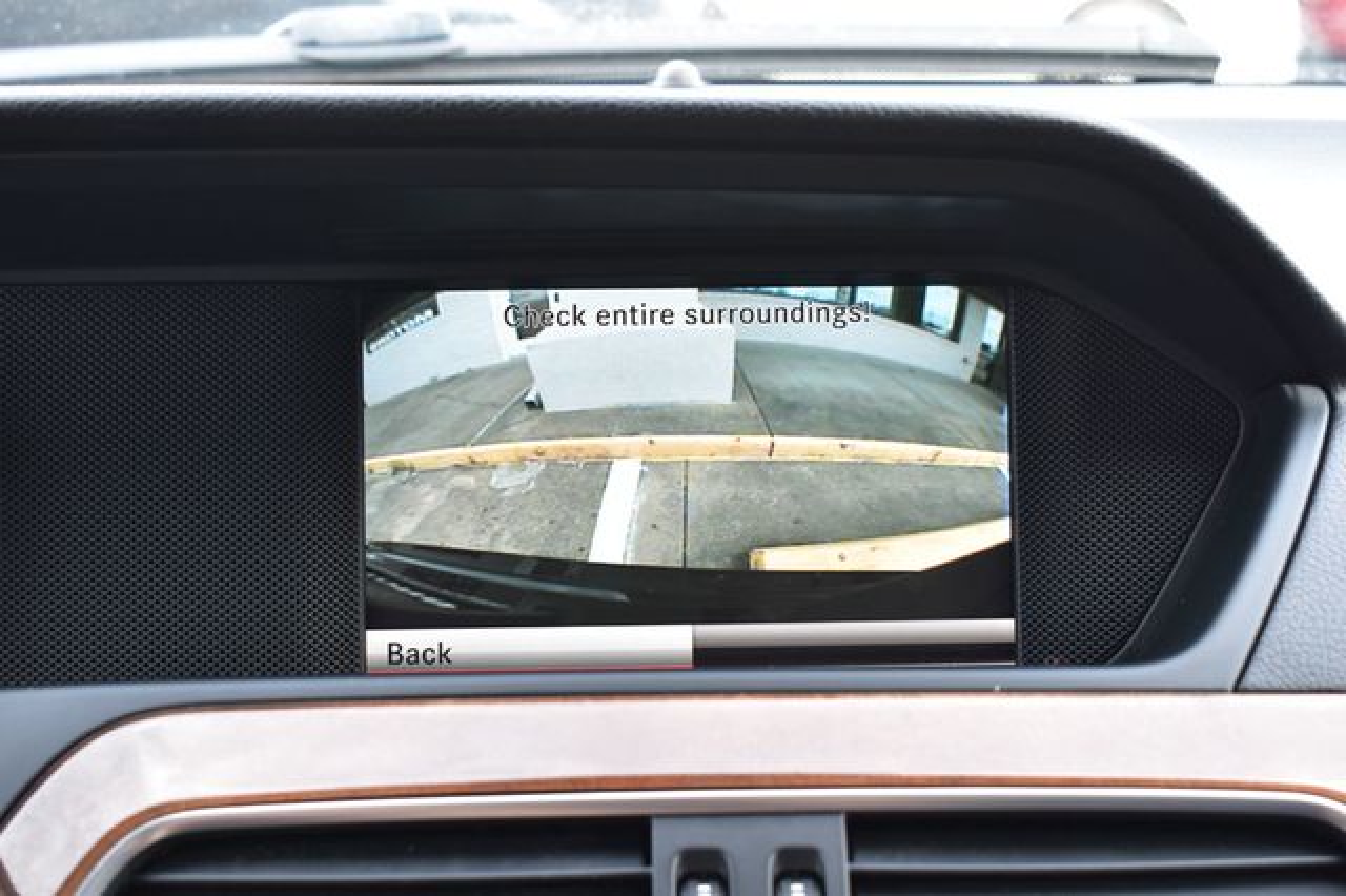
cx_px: 673
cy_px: 448
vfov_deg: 23.8
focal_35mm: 57
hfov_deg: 35.1
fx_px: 2130
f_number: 7.1
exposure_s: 1/25
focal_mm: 38
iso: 400
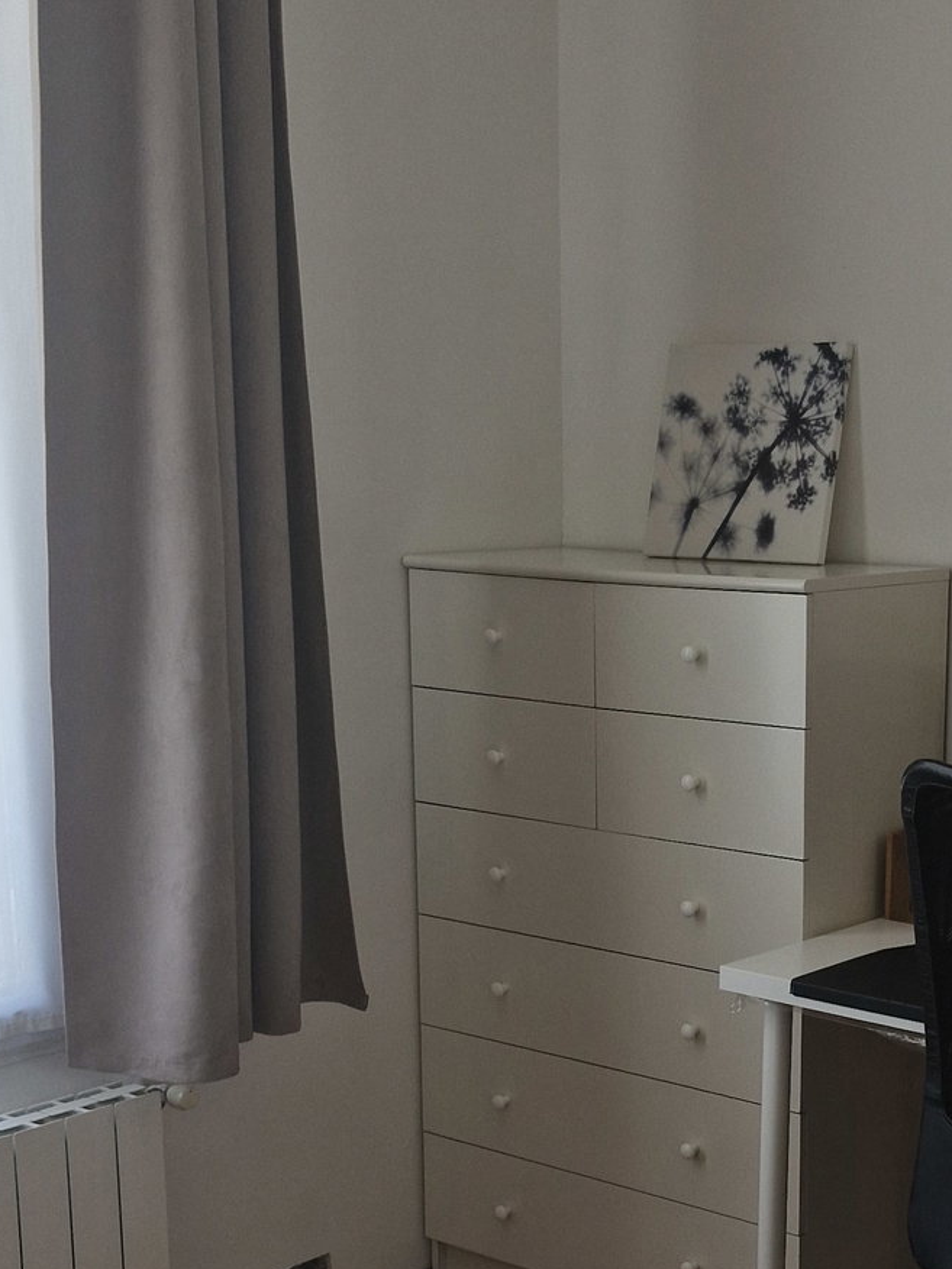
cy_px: 861
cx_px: 723
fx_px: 2053
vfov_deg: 34.0
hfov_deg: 25.8
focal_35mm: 56
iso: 100
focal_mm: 5.54
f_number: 1.8
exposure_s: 1/180
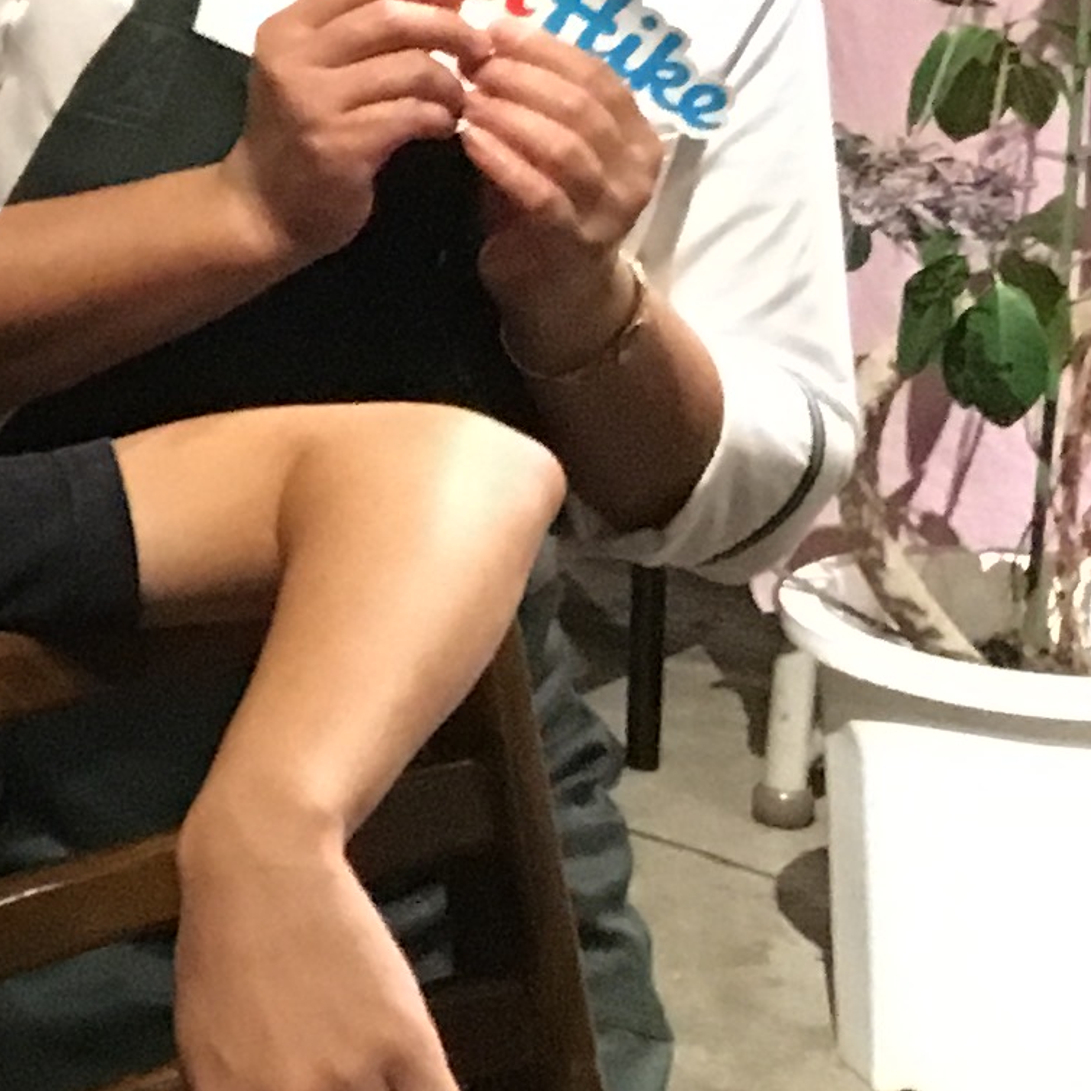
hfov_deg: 11.2
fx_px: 4885
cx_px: -1291
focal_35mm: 137
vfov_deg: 12.6
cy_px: -54
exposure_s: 1/15
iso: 320
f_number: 2.2
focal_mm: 4.15
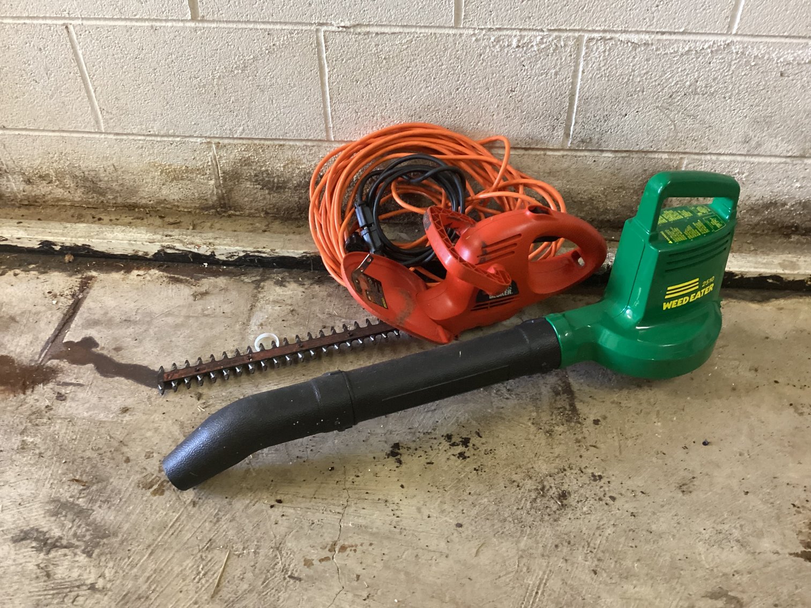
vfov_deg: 45.4
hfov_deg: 58.3
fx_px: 726
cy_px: 304
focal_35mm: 31
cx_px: 406
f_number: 2.4
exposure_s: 1/30
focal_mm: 3.3
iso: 400
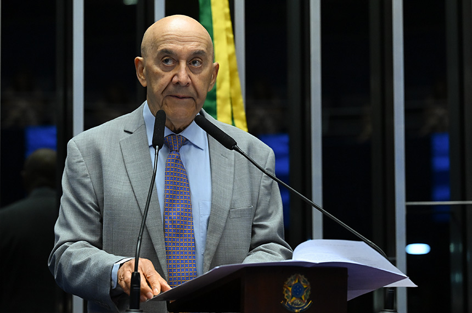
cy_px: 156
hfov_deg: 17.1
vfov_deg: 11.4
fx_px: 1570
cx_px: 236
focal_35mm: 120
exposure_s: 1/125
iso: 4000
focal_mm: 120
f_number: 5
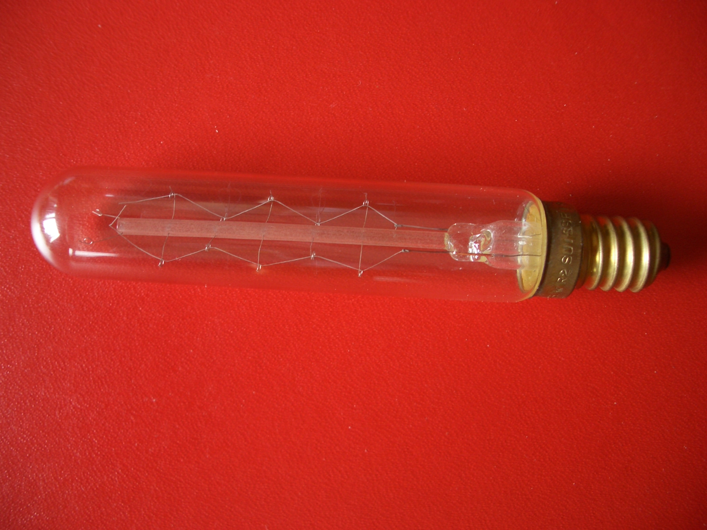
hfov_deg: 52.6
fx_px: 715
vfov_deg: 40.7
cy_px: 265
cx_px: 354
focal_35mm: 35
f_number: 2.6
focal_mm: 5.8
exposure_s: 1/100
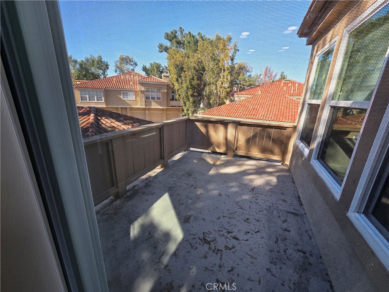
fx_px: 146
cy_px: 146
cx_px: 194
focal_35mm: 13
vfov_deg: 89.9
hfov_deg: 106.2
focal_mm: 2.2
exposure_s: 1/315
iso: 50
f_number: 2.2
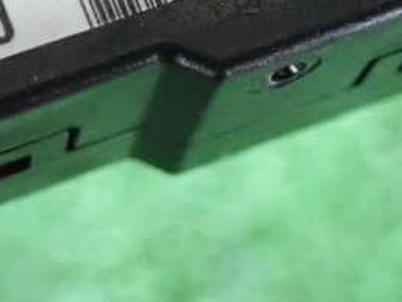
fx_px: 1755
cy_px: 71
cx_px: -15
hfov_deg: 12.9
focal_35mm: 151
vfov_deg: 9.8
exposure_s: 1/200
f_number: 3.8
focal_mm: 11.88
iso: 5000
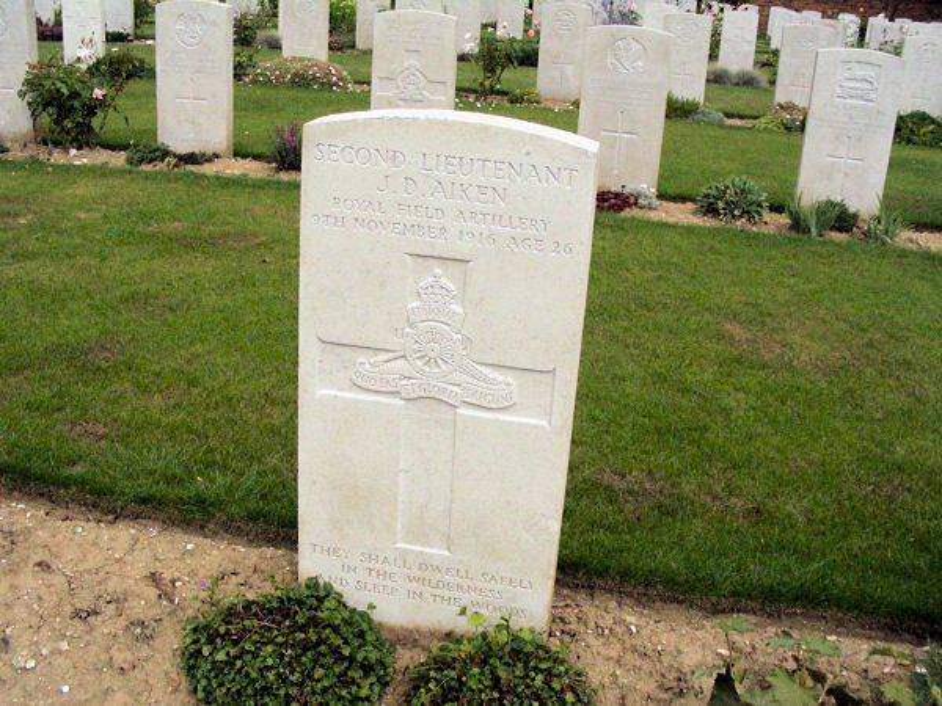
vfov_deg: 37.7
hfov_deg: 49.0
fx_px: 1034
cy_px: 353
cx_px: 471
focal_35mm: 38
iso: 400
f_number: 13.6
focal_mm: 6.3
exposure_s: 1/286
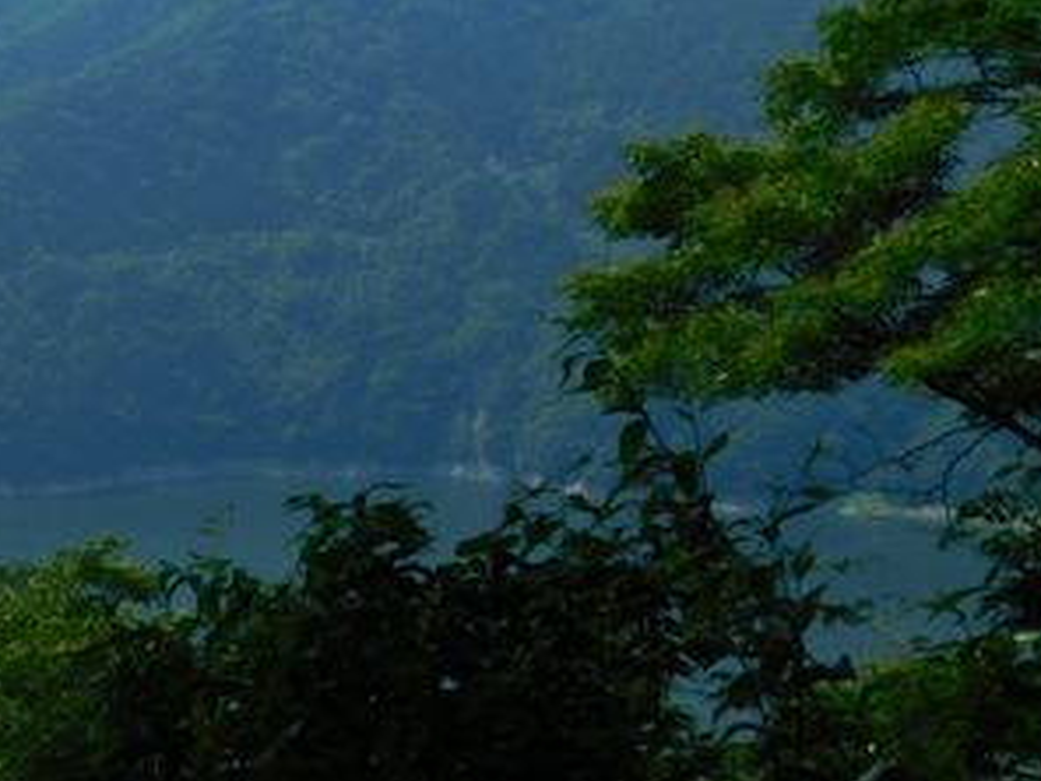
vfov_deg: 13.6
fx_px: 3248
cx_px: -253
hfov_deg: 17.3
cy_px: 176
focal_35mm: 108
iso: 125
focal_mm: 7.1
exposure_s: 1/400
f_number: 7.2
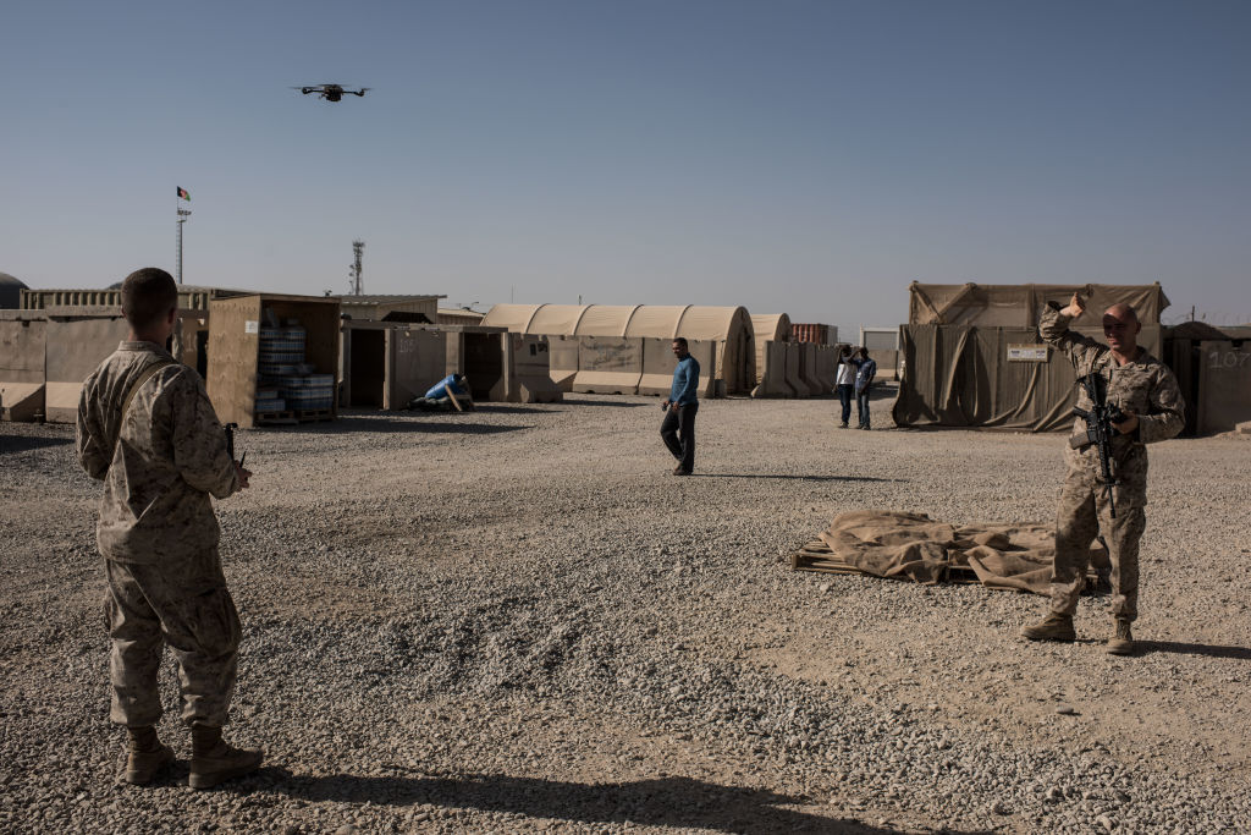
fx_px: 1216
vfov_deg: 37.9
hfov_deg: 54.4
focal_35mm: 35
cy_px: 418
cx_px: 626
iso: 100
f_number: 8
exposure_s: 1/500
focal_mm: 35
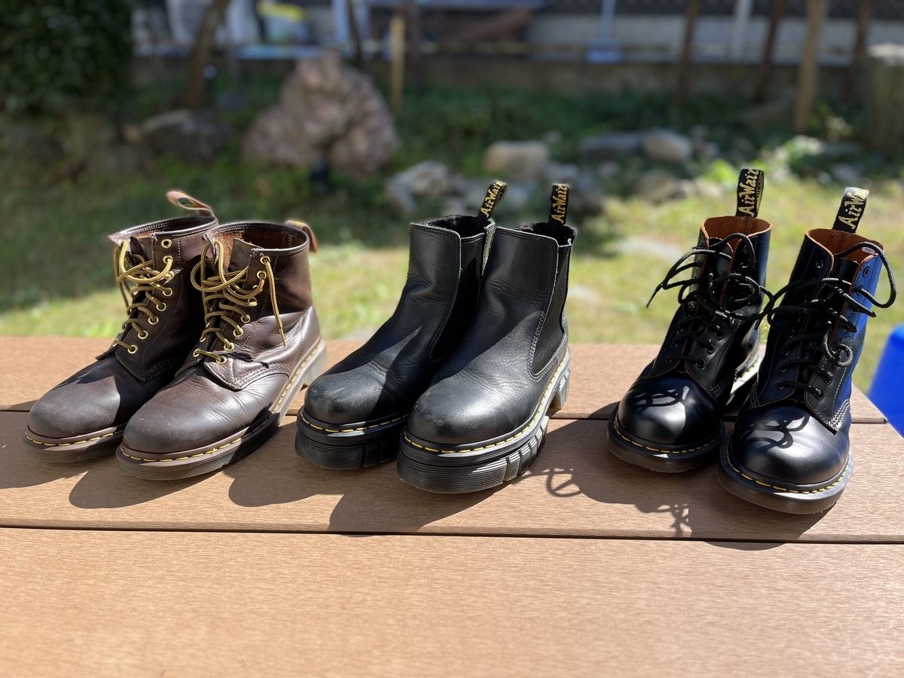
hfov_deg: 67.3
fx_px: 679
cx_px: 452
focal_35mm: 26
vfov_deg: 53.1
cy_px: 339
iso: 50
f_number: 1.6
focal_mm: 5.1
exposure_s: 1/1339
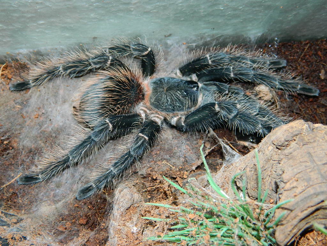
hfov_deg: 40.4
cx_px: 164
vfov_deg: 30.9
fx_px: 444
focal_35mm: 47
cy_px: 123
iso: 200
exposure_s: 1/50
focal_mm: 8.4
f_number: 10.2
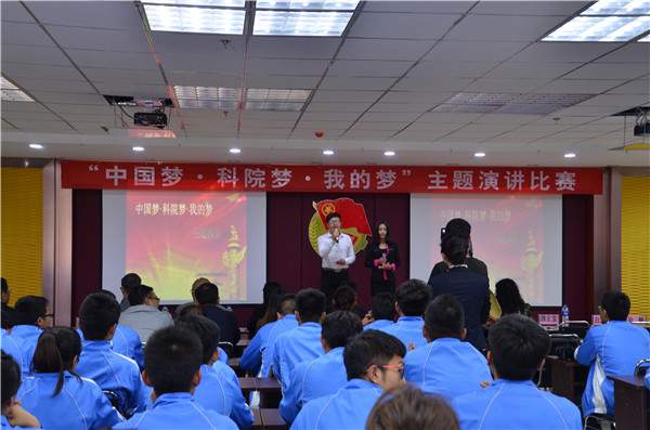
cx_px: 325
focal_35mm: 46
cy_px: 215
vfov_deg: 28.8
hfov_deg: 42.4
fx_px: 838
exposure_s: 1/60
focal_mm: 31
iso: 720
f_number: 4
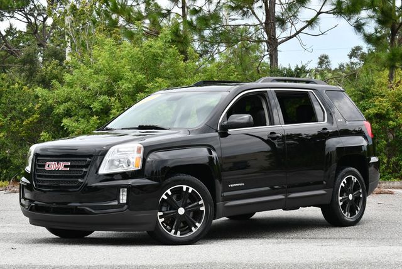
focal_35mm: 96
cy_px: 134
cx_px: 201
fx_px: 1073
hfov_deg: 21.2
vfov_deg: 14.3
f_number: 8
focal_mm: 48
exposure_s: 1/250
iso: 180
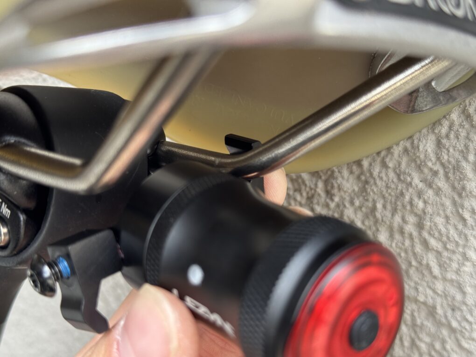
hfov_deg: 39.7
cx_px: 238
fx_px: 660
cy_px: 178
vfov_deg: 30.3
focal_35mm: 48
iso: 80
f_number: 1.78
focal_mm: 6.76
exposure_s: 1/172
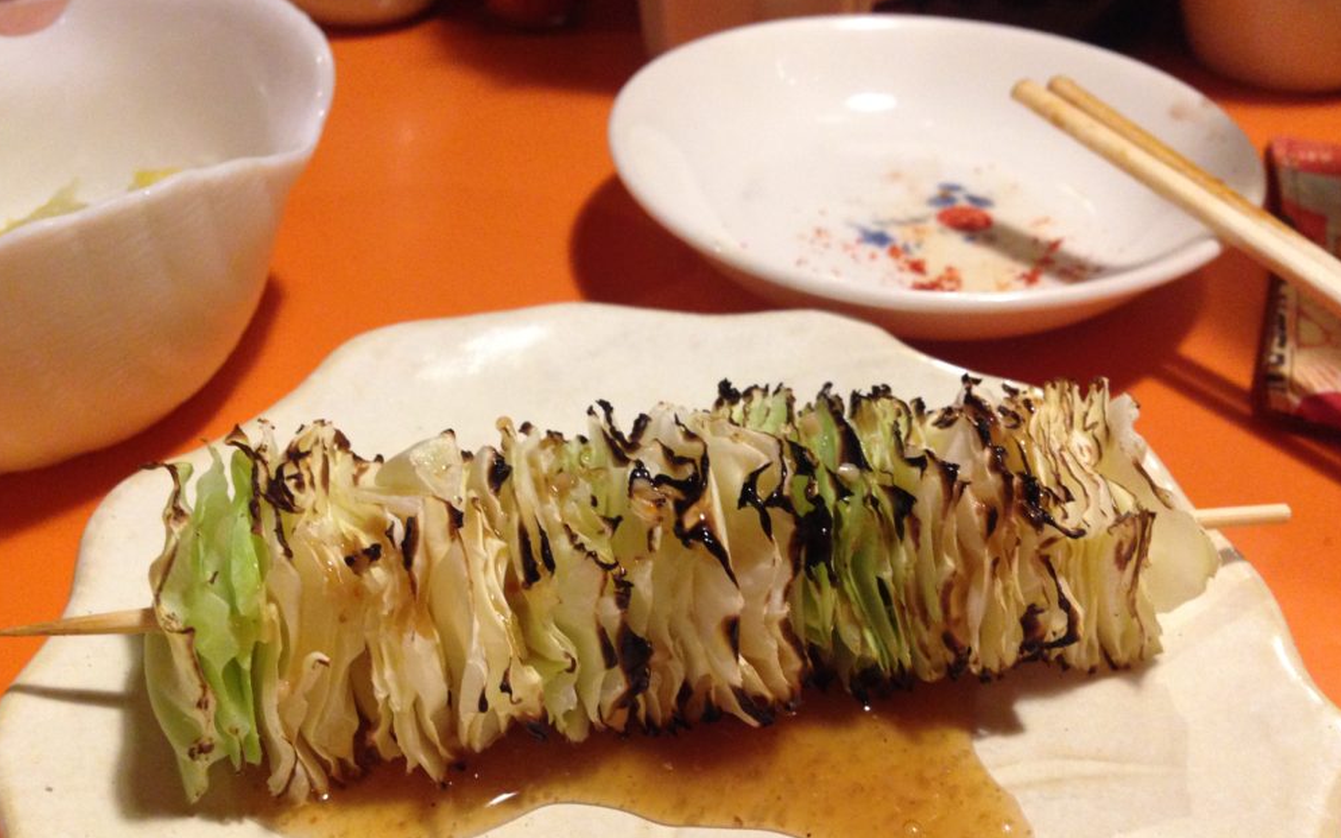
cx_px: 678
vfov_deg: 35.3
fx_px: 1316
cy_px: 453
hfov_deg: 54.0
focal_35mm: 36
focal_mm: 4.12
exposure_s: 1/20
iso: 250
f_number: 2.4
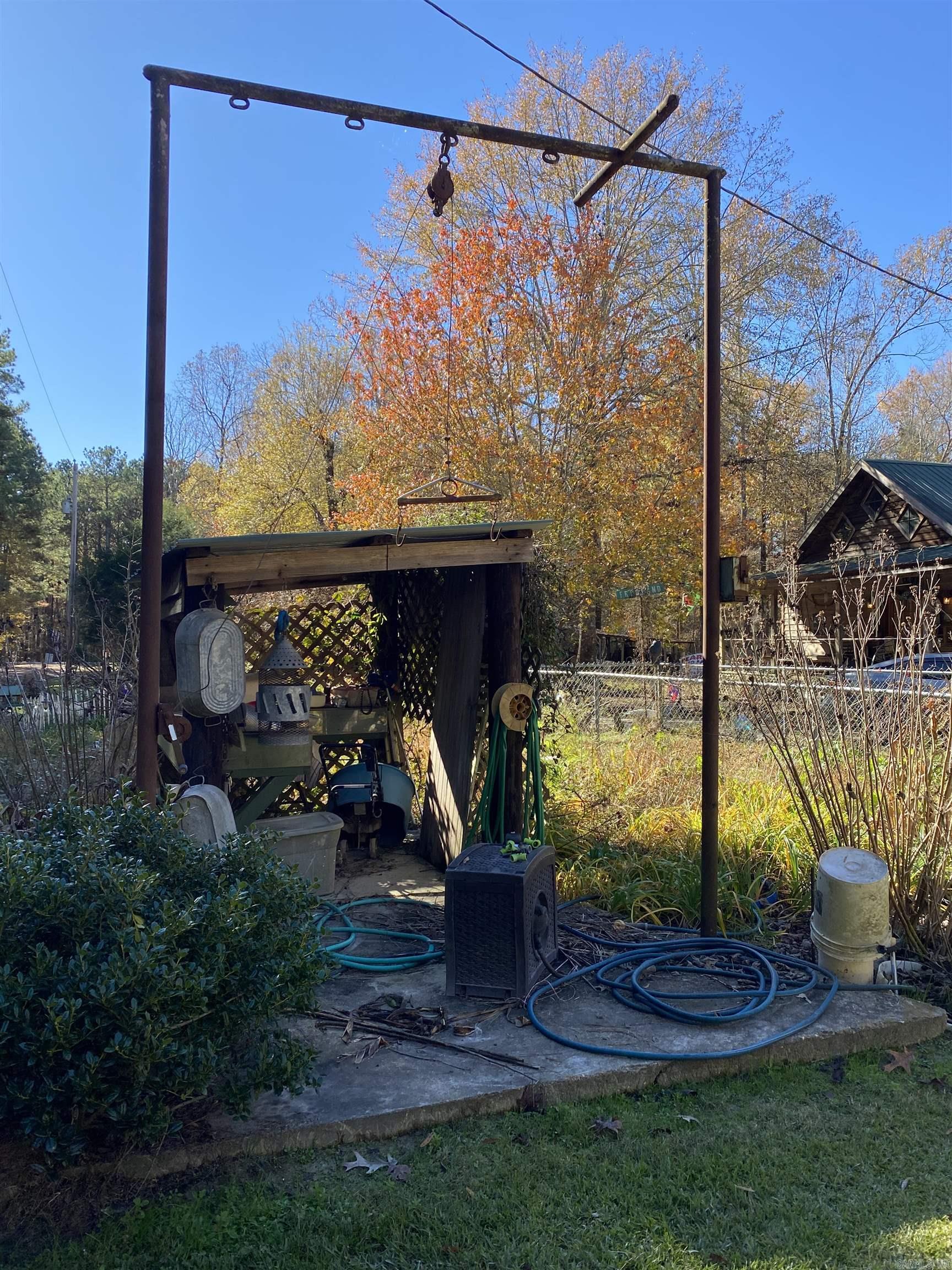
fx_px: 953
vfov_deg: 67.3
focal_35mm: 26
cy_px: 635
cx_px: 476
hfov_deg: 53.1
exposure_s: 1/877
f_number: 1.8
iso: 32
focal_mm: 4.25
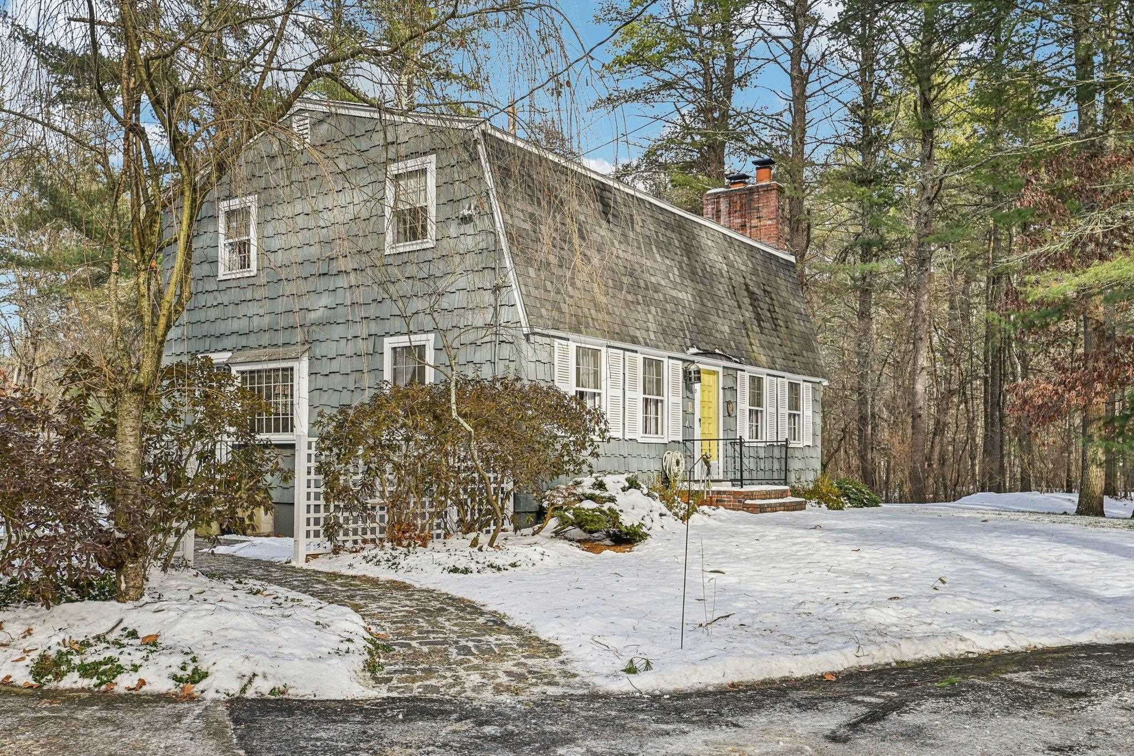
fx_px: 945
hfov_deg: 61.9
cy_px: 378
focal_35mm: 30
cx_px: 567
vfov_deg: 43.6
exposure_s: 1/250
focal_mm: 30
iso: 400
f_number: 8
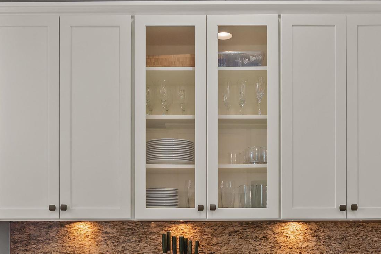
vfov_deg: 30.3
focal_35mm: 43
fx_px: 450
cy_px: 221
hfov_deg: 45.8
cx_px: 200
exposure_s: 1/20
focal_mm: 15.2
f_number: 8
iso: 400
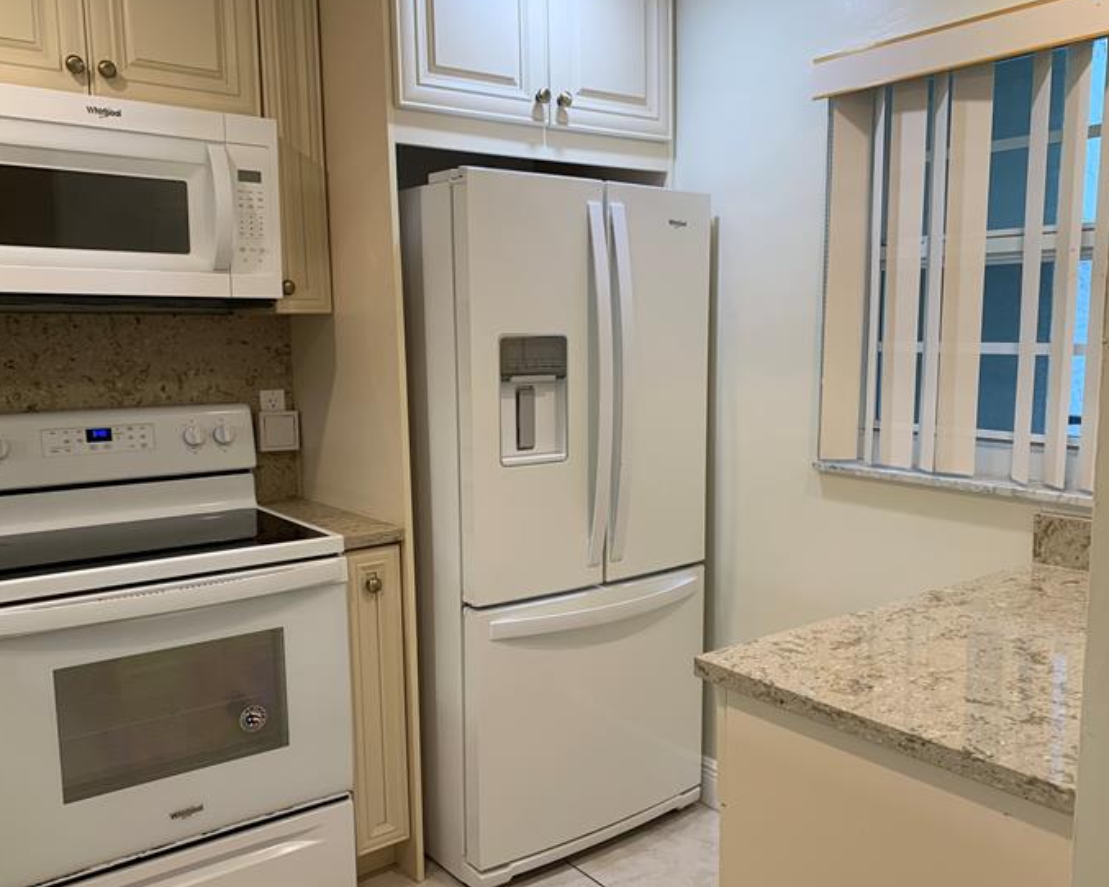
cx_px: 593
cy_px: 474
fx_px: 984
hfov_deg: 58.7
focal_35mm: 30
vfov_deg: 48.4
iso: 64
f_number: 1.8
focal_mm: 4.25
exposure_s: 1/60
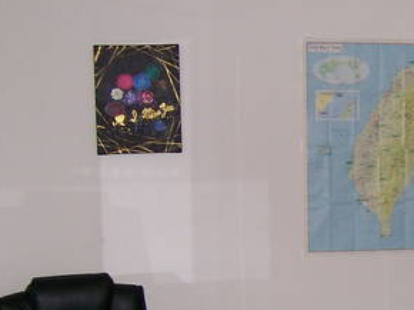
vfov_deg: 14.8
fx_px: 1171
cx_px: 444
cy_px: 329
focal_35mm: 98
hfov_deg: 19.3
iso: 80
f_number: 2.7
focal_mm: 6
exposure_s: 1/64
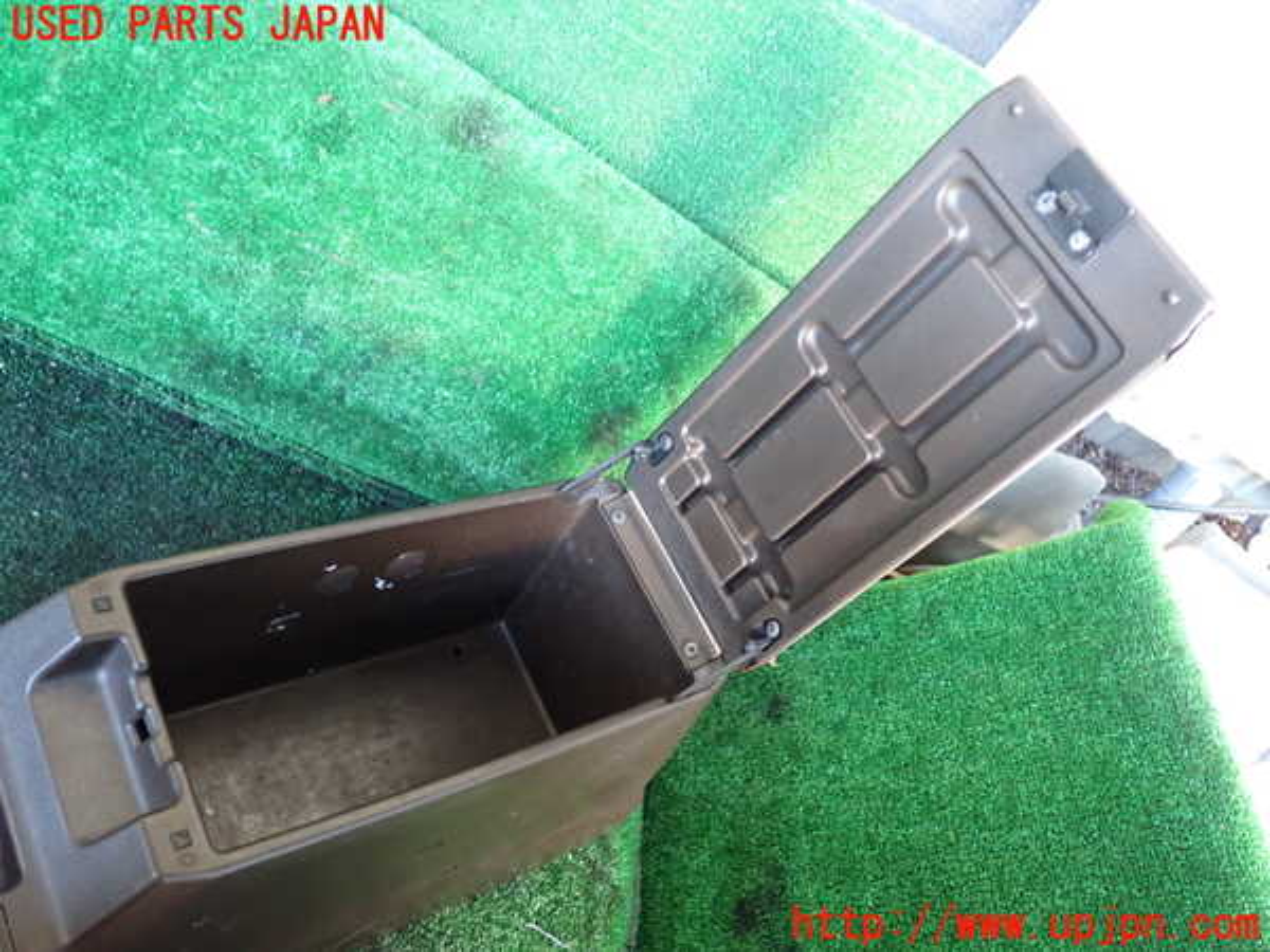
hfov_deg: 60.0
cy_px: 476
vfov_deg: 46.8
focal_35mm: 30
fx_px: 1101
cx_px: 635
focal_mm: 5.4
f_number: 2.3
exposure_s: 1/30
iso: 640
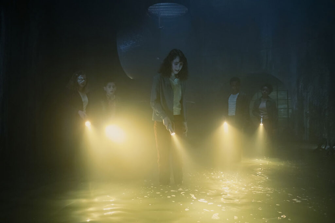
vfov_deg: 53.1
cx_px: 168
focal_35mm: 24
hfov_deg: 73.7
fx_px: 223
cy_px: 112
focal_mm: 16
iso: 3200
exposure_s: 1/125
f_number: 2
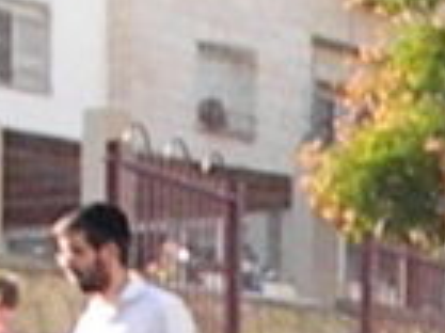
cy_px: 884
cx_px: 848
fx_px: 2659
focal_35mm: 207
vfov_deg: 6.7
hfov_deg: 9.1
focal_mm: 5
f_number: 7
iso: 720
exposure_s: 1/602
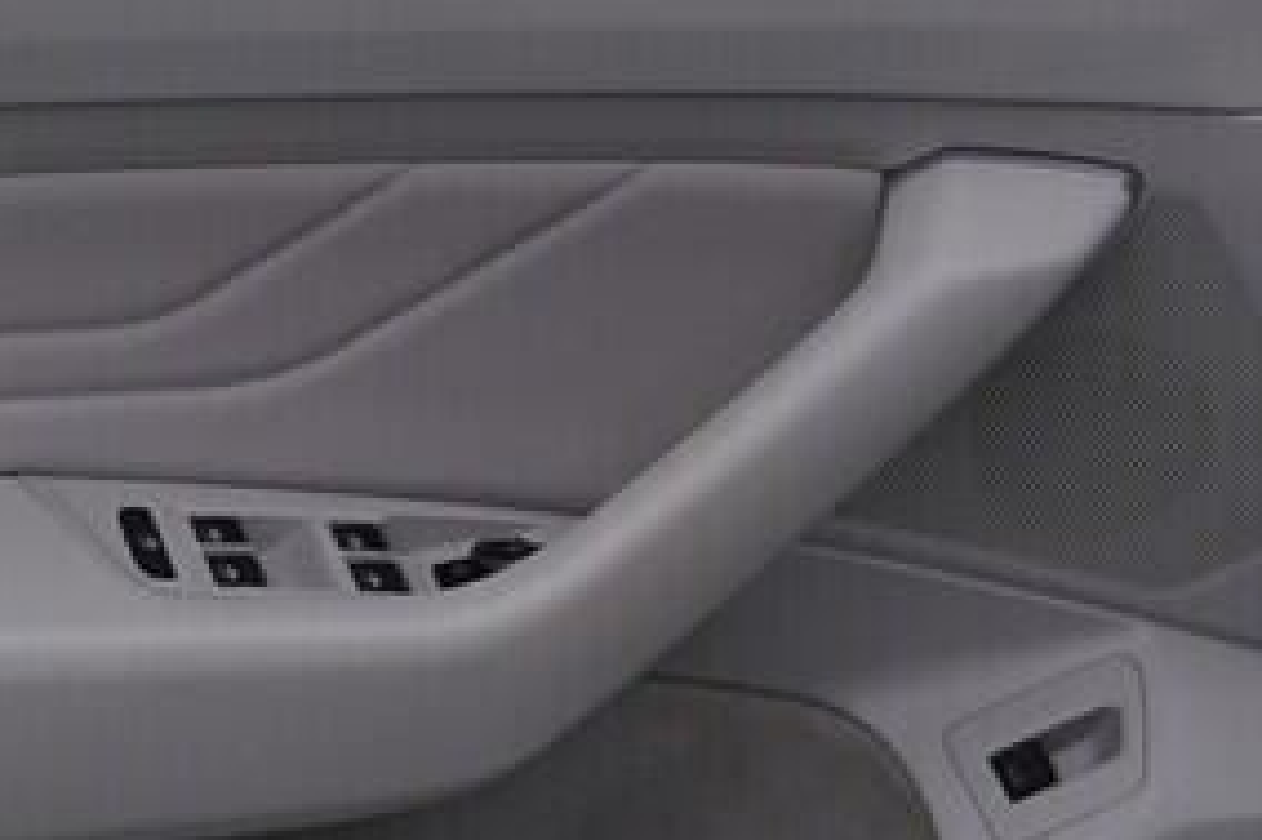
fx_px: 4554
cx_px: 196
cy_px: 340
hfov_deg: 15.6
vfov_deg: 10.5
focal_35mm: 130
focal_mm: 24
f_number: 5
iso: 125
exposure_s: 1/125
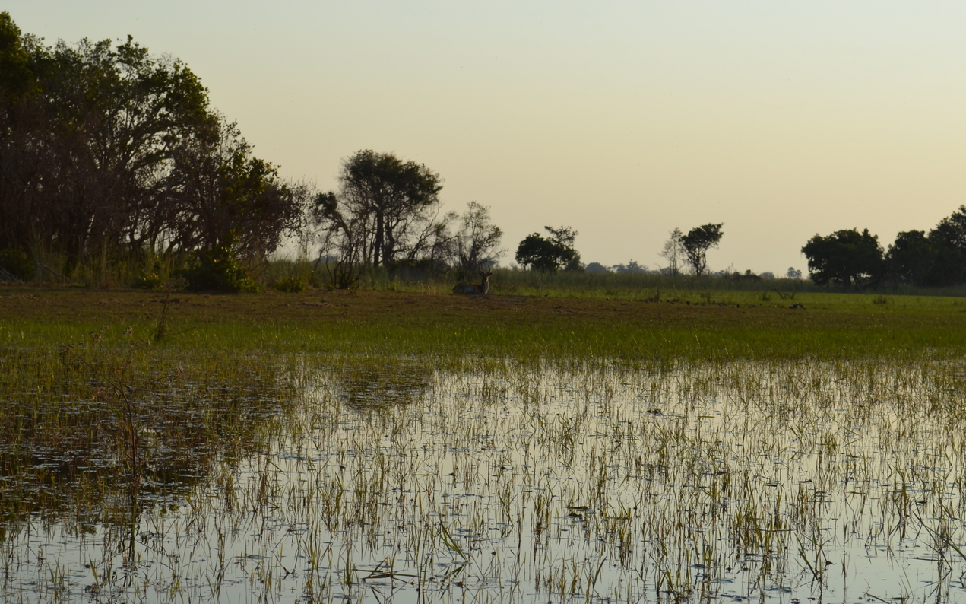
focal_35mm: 85
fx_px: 2225
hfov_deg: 24.5
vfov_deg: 15.4
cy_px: 285
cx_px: 483
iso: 125
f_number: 8
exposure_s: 1/250
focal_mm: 55
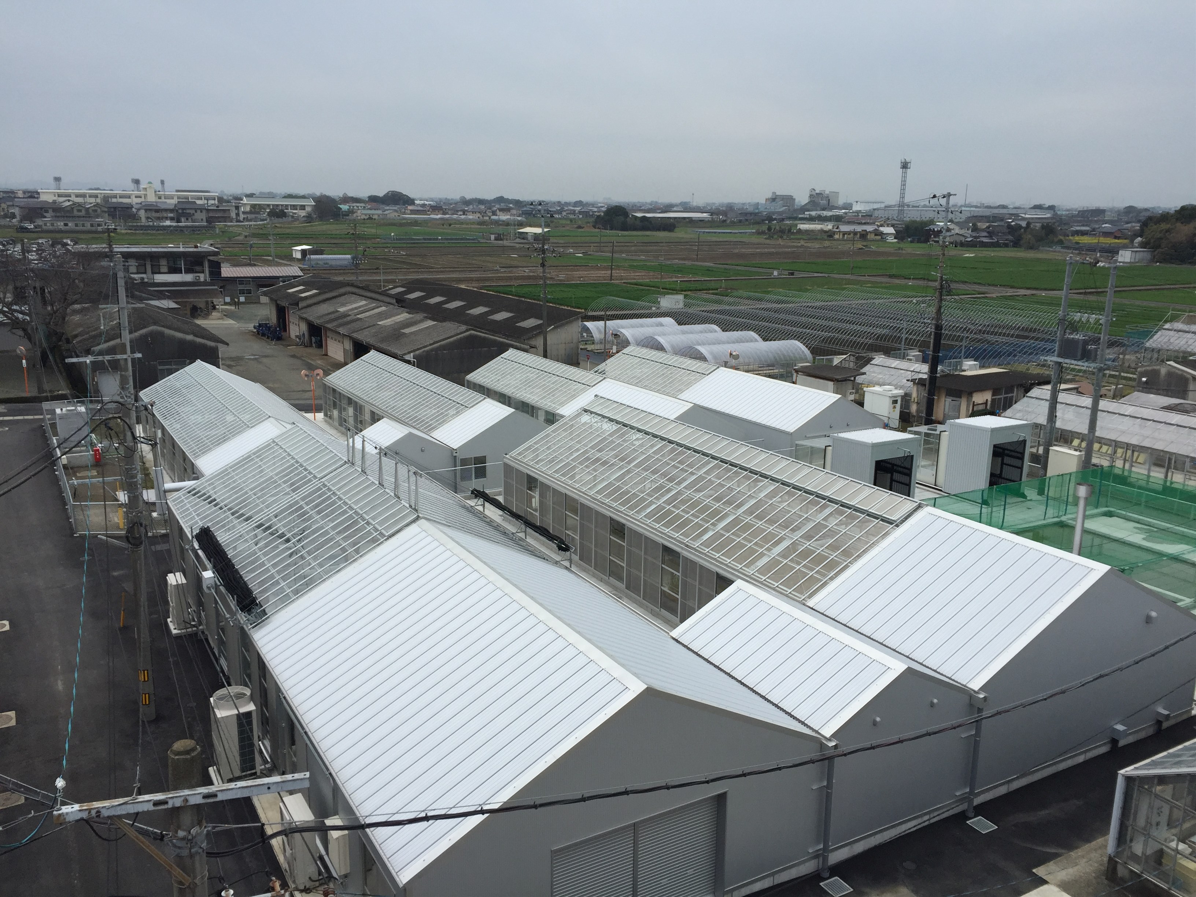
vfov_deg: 48.2
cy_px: 448
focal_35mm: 29
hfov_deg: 61.7
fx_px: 1002
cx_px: 598
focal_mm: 4.15
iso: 32
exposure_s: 1/1582
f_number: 2.2
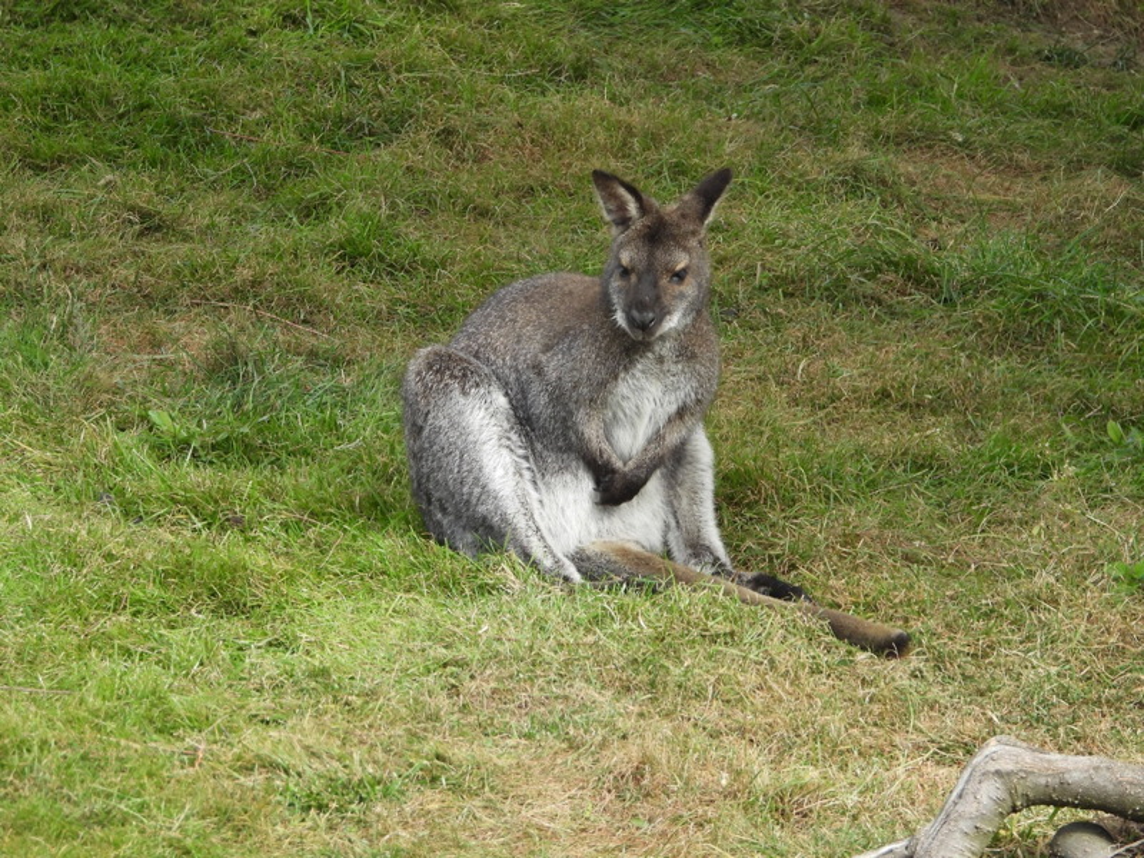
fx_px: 16524
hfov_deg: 4.0
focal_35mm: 500
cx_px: 572
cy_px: 429
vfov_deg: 3.0
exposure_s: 1/250
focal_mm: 89.9
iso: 140
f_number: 5
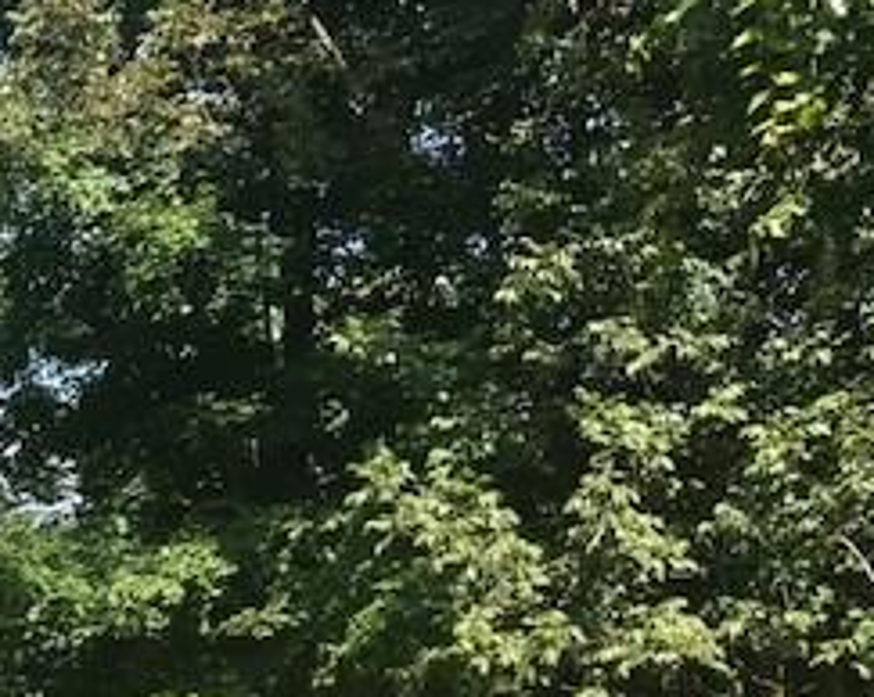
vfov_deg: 20.2
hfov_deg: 23.6
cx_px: -234
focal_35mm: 72
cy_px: 783
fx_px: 1861
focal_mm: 3.99
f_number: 1.8
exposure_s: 1/754
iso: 20
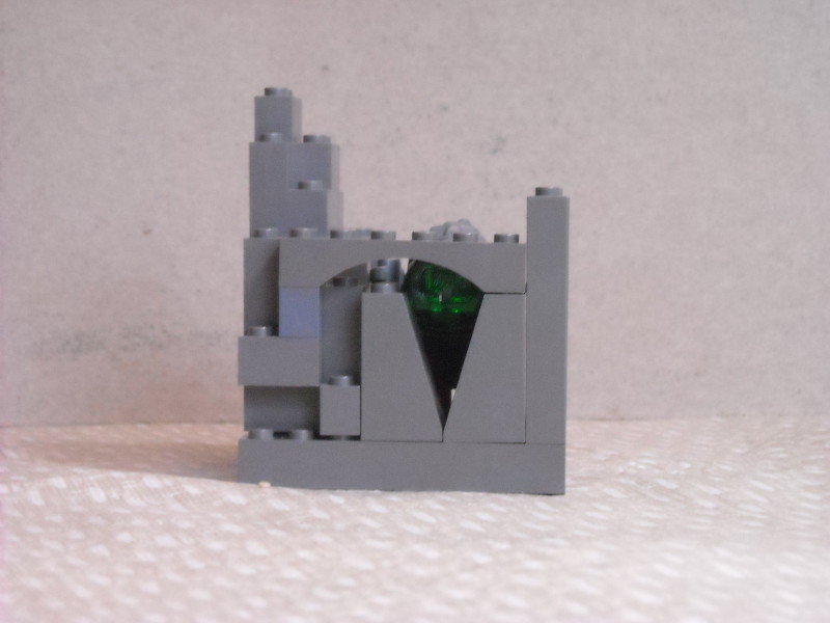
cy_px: 312
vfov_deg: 14.1
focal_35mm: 105
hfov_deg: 18.7
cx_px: 415
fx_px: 2518
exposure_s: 1/61
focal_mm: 17.1
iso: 800
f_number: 4.7
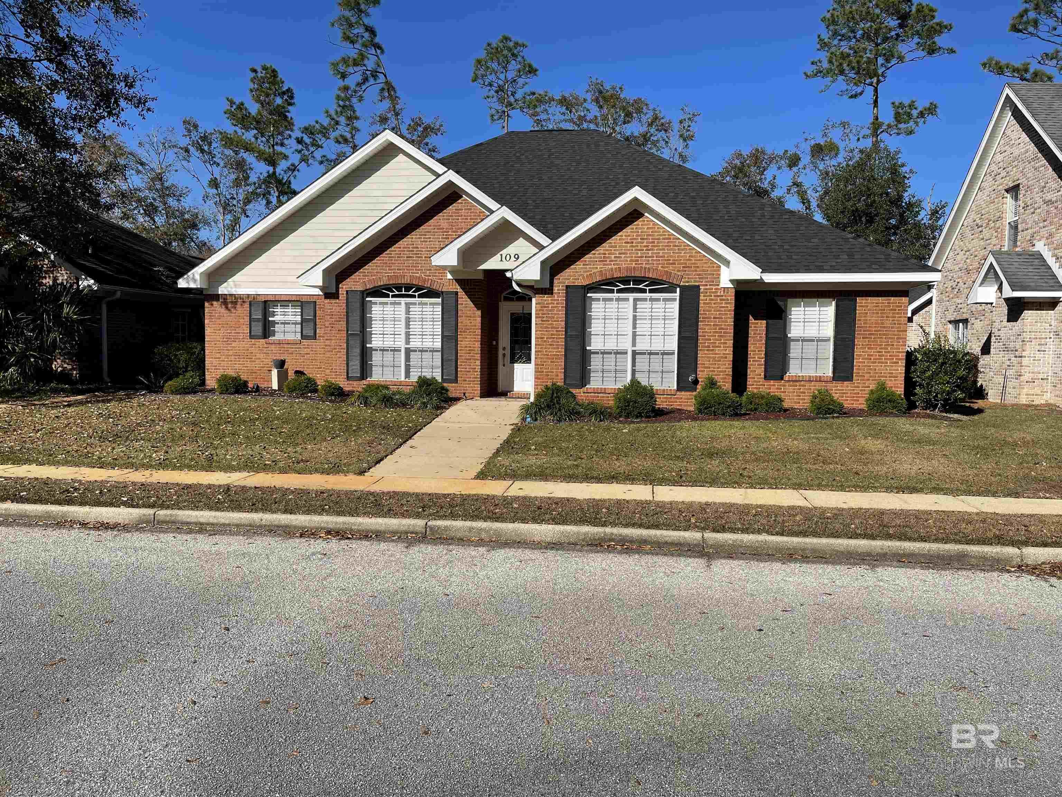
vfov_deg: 54.9
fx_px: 767
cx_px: 531
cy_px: 398
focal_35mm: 25
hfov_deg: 69.4
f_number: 1.6
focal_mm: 5.1
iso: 32
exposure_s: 1/5128
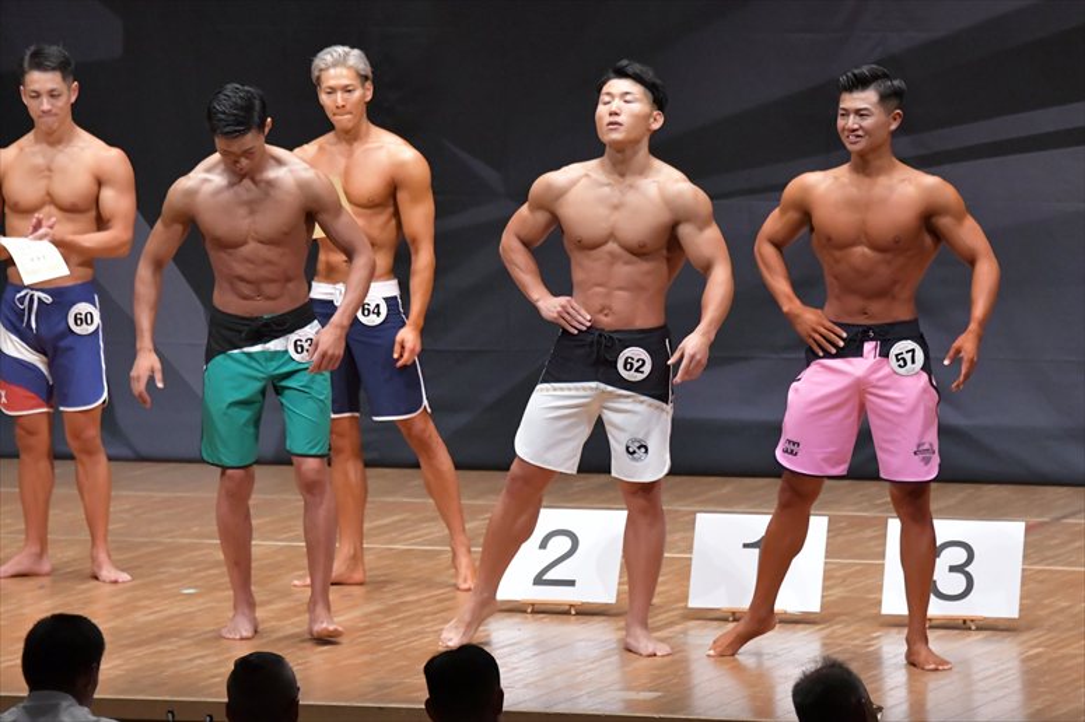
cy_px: 361
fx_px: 7682
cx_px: 542
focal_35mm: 255
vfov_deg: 5.4
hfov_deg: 8.1
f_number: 5.6
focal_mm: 170
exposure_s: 1/400
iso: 8000
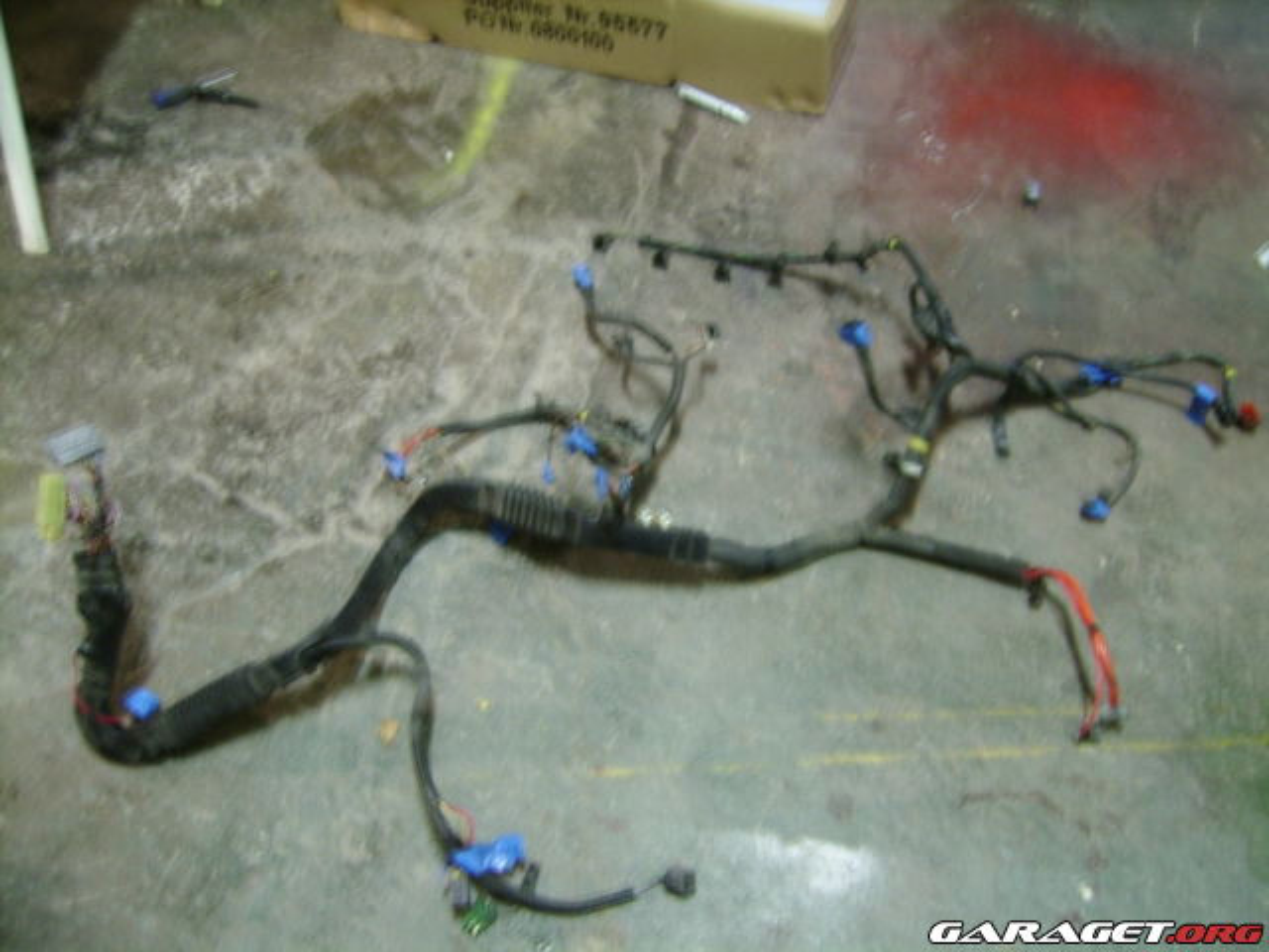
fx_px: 1283
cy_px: 476
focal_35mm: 35
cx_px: 634
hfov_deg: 52.6
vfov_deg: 40.7
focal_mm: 5.95
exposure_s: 1/2
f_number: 2.8
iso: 100
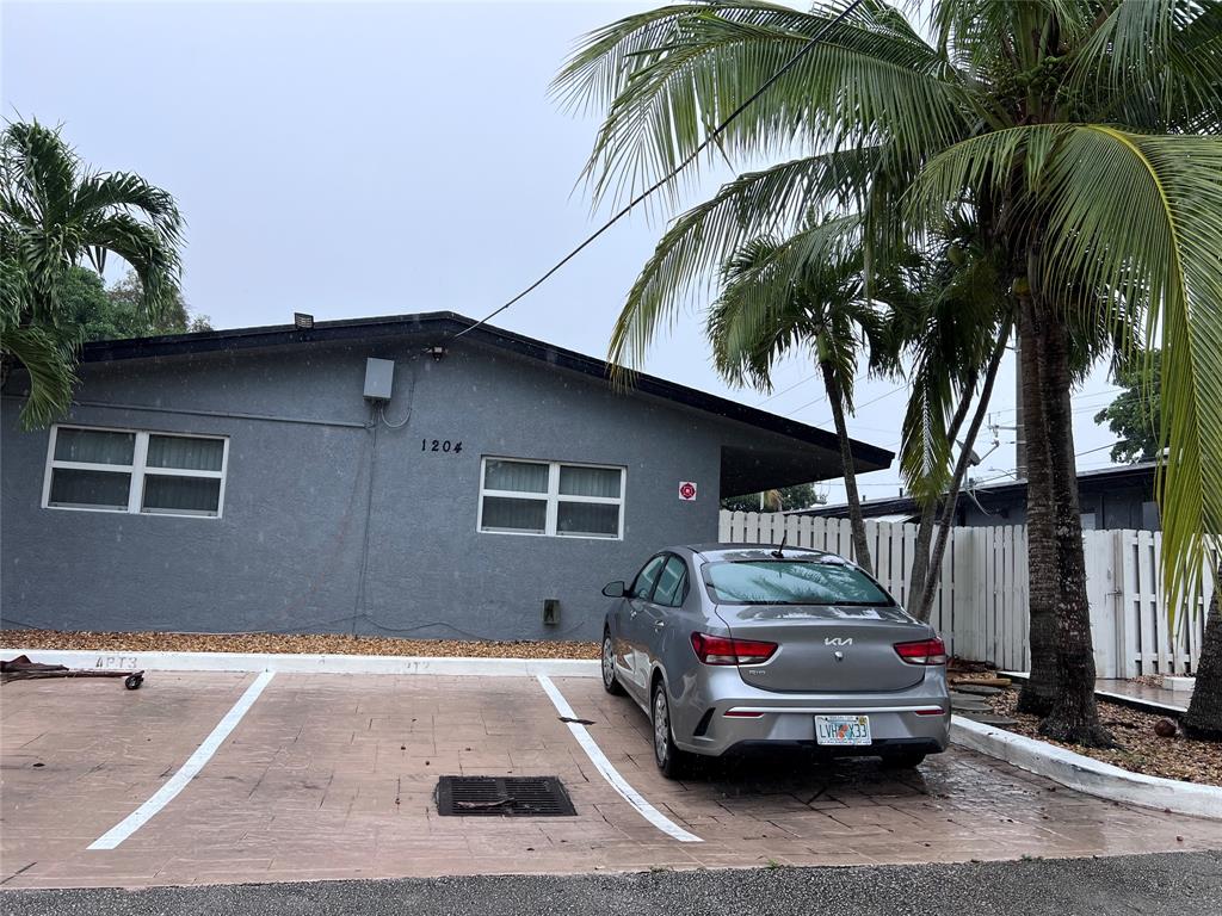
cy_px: 458
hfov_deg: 67.3
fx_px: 918
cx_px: 611
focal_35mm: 26
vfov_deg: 53.1
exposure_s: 1/1019
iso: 50
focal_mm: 5.7
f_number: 1.5
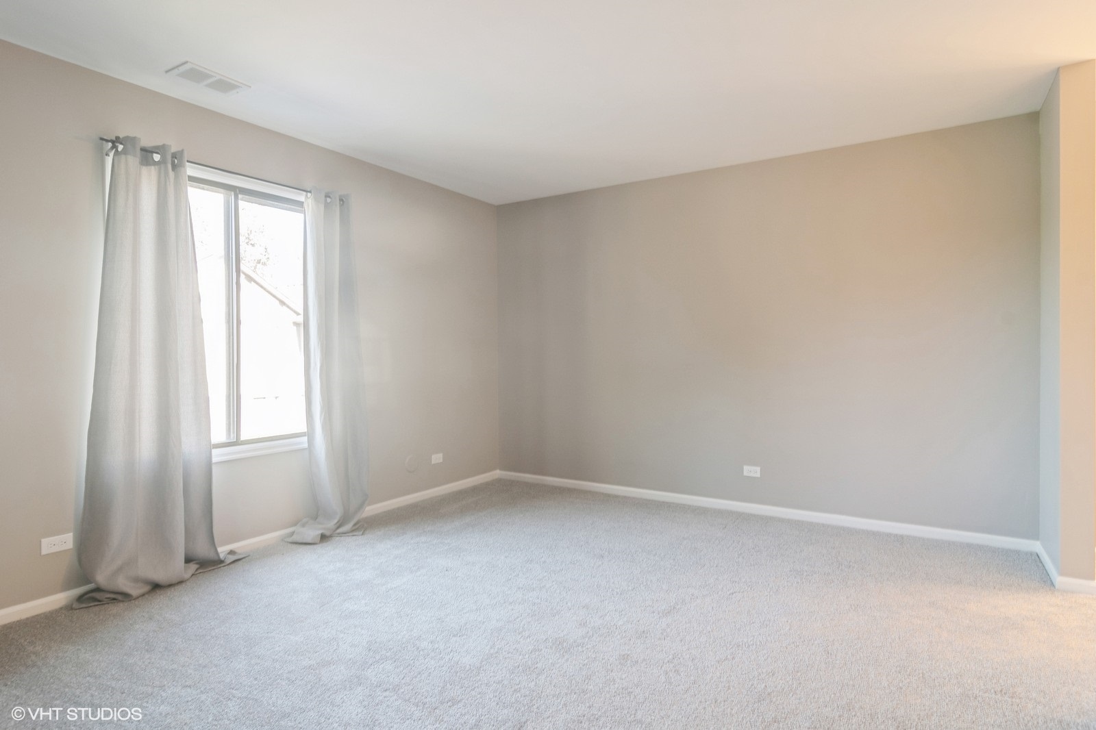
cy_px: 365
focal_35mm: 18
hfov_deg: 90.0
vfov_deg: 67.4
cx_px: 548
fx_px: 548
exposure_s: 1/4
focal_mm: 12
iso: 200
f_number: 8
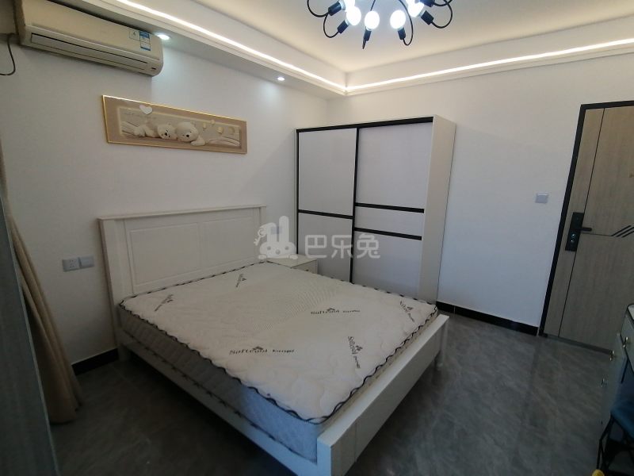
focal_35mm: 17
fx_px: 311
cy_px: 238
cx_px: 317
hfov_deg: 91.0
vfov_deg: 74.7
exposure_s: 1/50
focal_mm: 1.78
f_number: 2.4
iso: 64
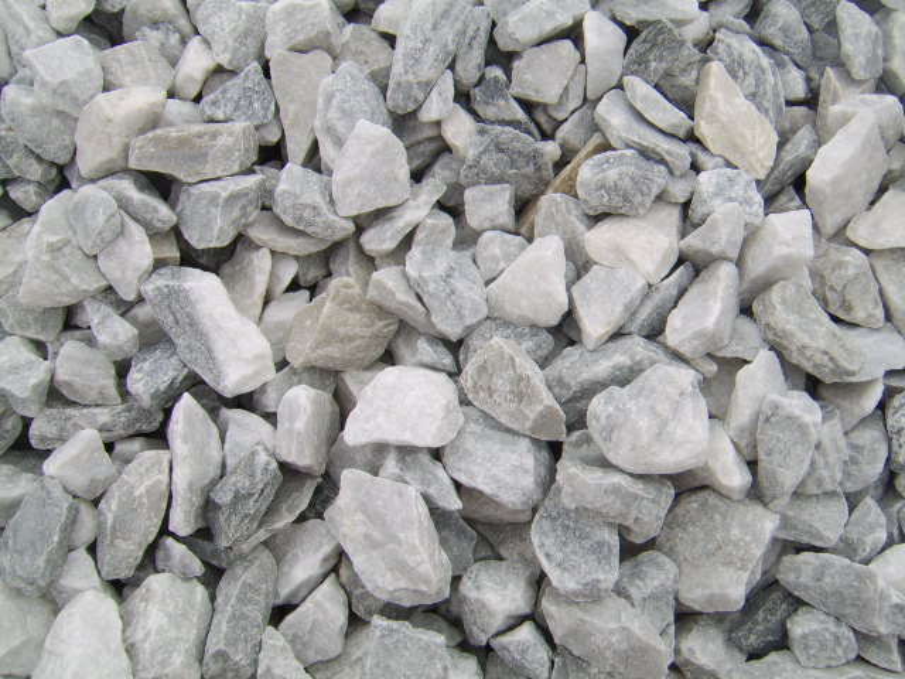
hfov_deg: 58.4
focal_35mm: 31
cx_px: 452
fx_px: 810
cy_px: 340
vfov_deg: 45.4
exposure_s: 1/250
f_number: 5.6
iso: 71
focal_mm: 8.13
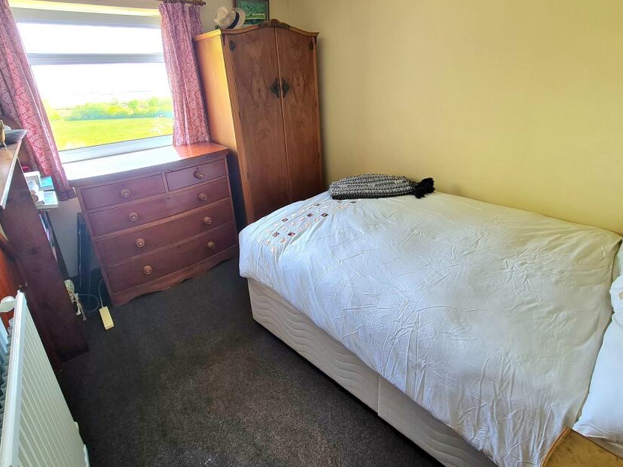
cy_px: 186
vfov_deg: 77.2
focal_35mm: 16
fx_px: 288
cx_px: 314
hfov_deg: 94.5
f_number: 2.2
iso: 100
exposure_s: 1/50
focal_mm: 2.2
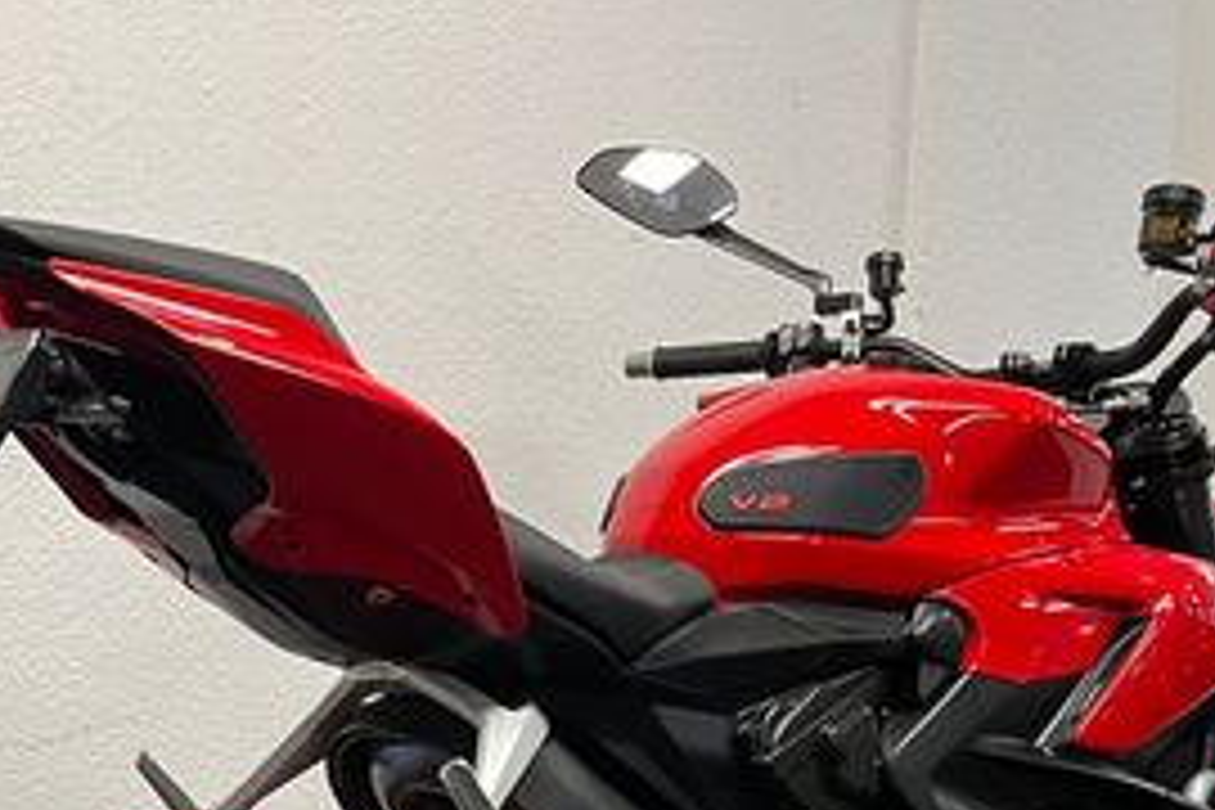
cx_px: 414
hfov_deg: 31.2
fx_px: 2160
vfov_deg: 20.2
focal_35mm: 64
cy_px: 904
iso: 80
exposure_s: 1/50
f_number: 1.6
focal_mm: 5.1
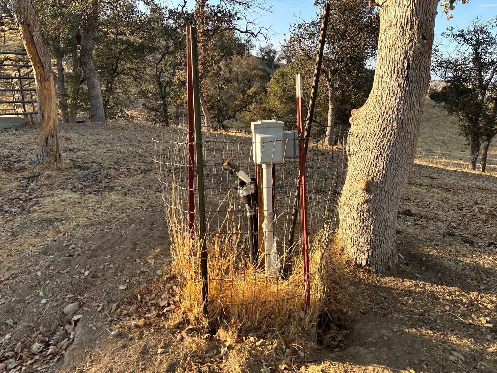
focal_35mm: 24
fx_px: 345
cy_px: 186
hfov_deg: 71.6
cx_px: 248
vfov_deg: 56.8
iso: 80
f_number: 1.78
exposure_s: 1/2155
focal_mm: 6.86
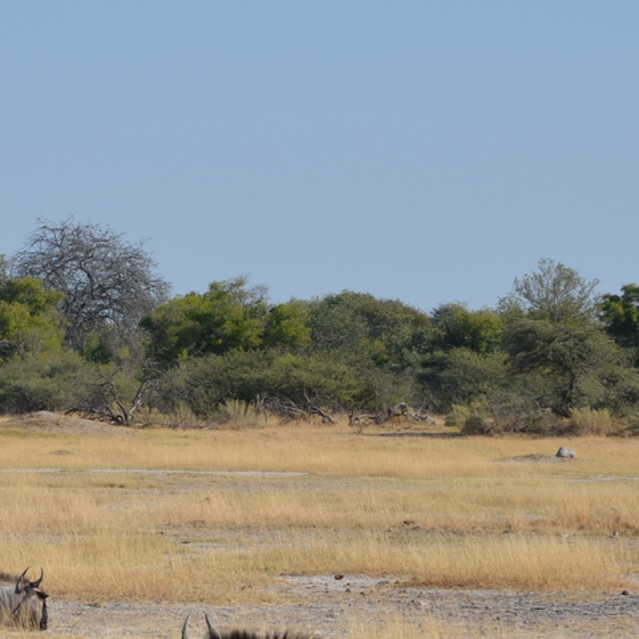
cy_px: 434
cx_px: 7
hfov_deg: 6.4
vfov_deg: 6.5
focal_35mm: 271
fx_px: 5660
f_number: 9
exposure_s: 1/320
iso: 100
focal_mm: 80
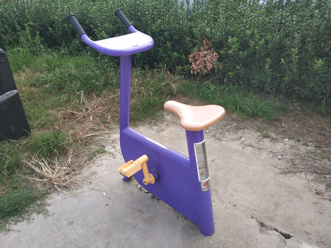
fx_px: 258
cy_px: 124
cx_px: 166
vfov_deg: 51.3
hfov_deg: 65.4
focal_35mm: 27
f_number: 1.8
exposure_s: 1/217
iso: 100
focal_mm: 3.82
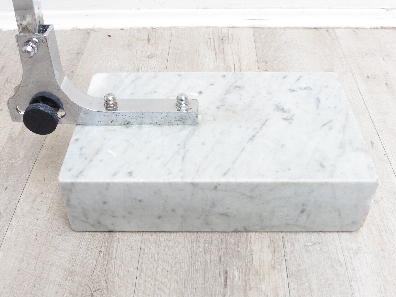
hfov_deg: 47.9
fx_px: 446
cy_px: 148
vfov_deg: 36.8
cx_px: 198
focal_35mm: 39
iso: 125
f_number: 3.9
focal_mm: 6.9
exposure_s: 1/60
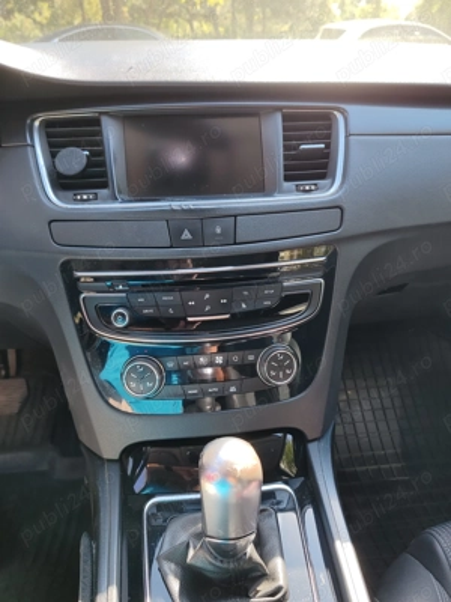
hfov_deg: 51.4
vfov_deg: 65.3
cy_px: 301
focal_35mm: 27
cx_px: 226
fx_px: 469
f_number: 1.9
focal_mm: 6.12
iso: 64
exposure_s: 1/100
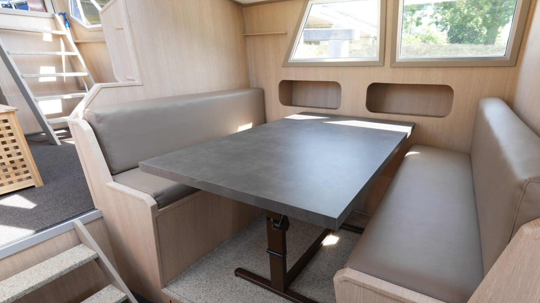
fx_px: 272
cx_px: 319
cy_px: 167
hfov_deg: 88.6
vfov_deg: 58.2
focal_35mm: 19
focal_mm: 10
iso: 160
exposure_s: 1/13
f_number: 8
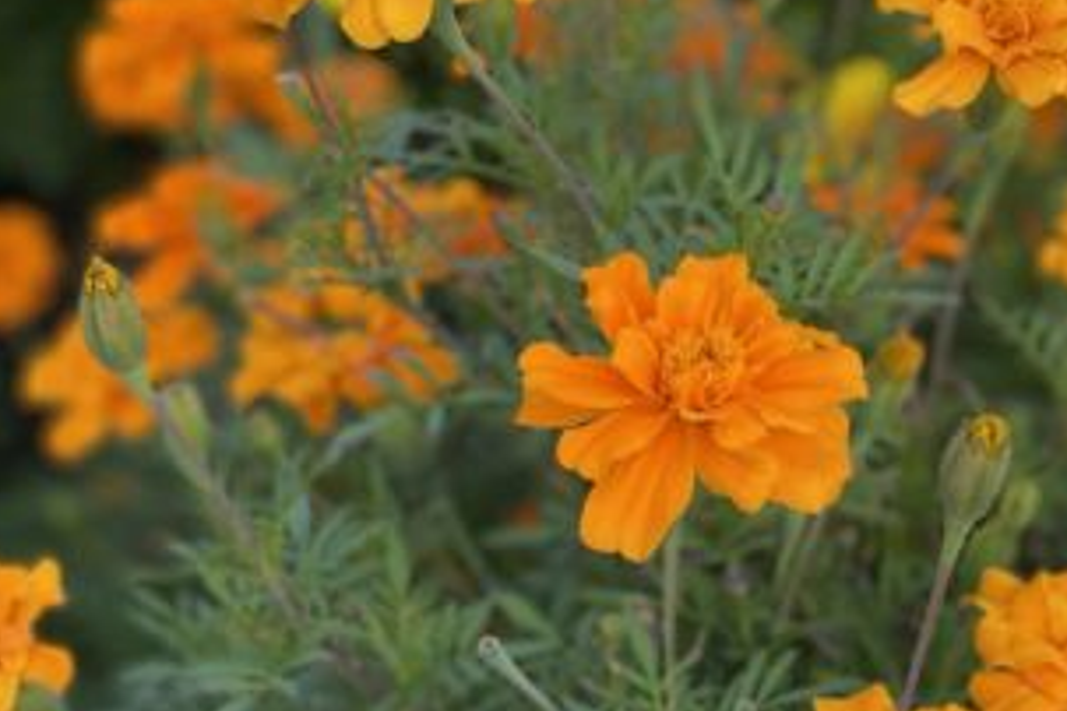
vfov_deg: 12.8
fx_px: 3171
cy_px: 327
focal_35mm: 107
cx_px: 1028
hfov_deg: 18.7
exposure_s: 1/274
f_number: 2
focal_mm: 6
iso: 25
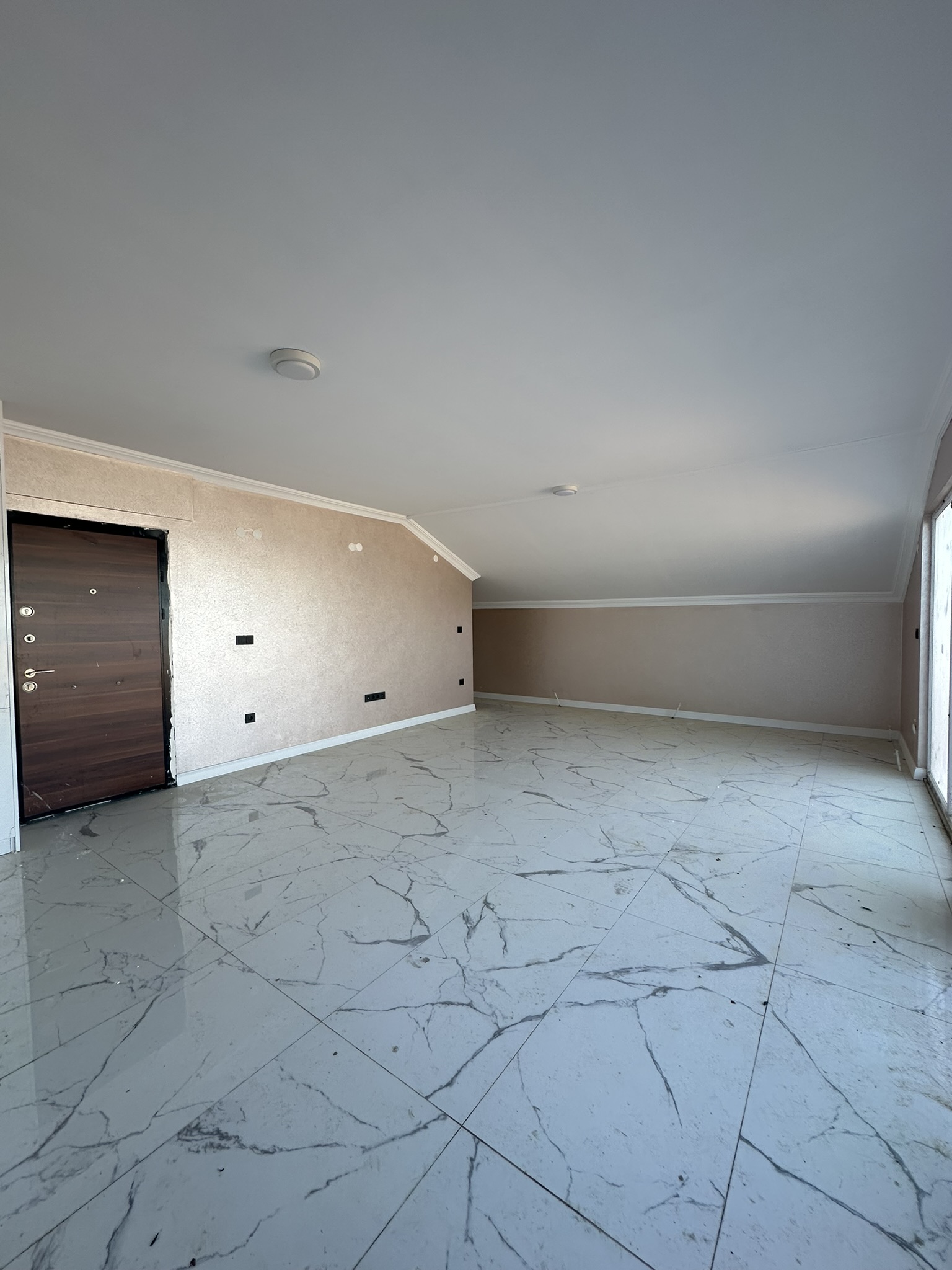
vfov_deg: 102.1
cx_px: 476
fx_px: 513
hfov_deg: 85.7
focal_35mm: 14
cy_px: 635
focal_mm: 2.22
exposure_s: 1/139
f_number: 2.2
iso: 40
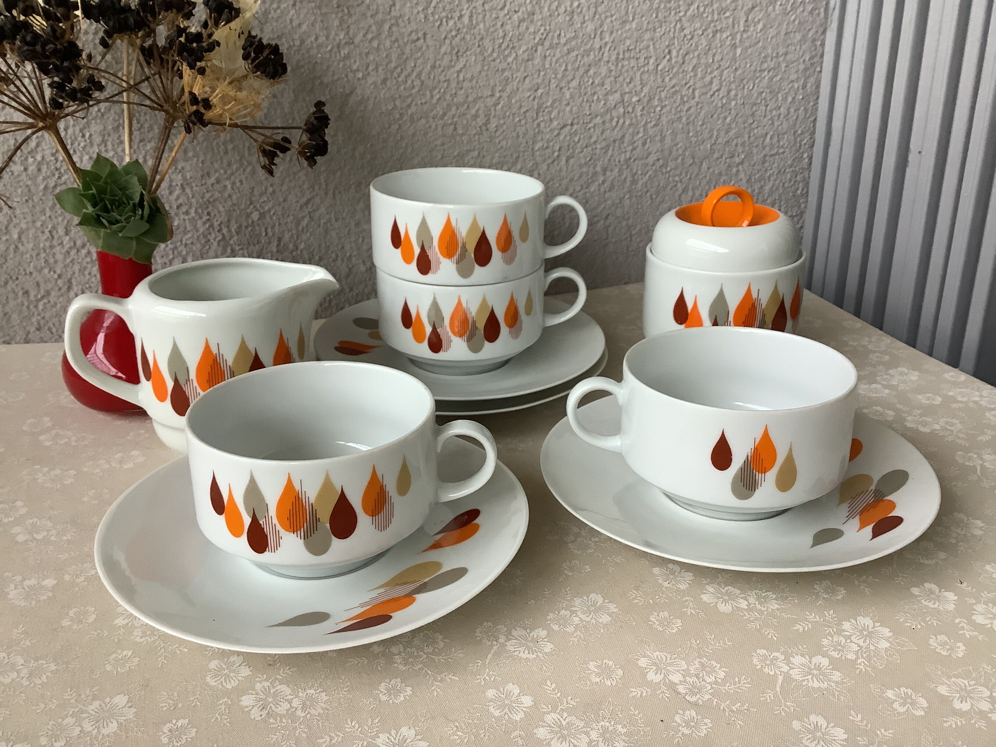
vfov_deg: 45.4
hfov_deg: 58.4
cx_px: 498
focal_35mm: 31
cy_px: 374
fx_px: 892
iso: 200
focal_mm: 3.3
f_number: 2.4
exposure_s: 1/60
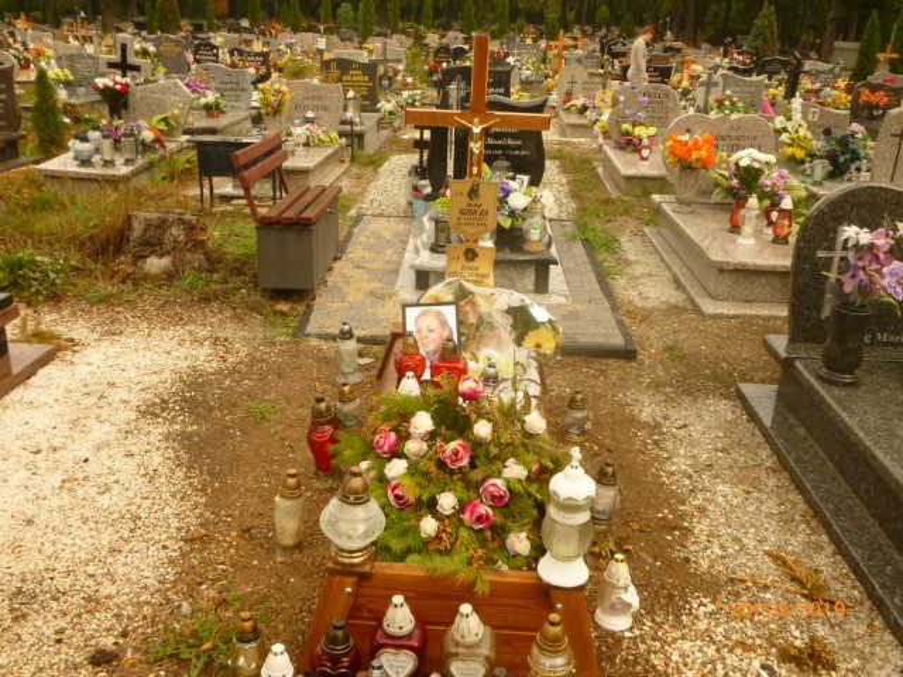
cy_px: 338
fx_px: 783
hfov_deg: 60.0
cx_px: 452
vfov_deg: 46.8
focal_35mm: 30
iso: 200
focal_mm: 5.4
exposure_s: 1/640
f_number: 3.4
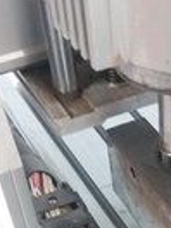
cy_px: 235
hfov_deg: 16.6
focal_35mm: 85
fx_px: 560
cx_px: 209
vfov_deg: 22.1
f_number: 1.9
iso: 320
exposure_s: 1/17
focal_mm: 3.7
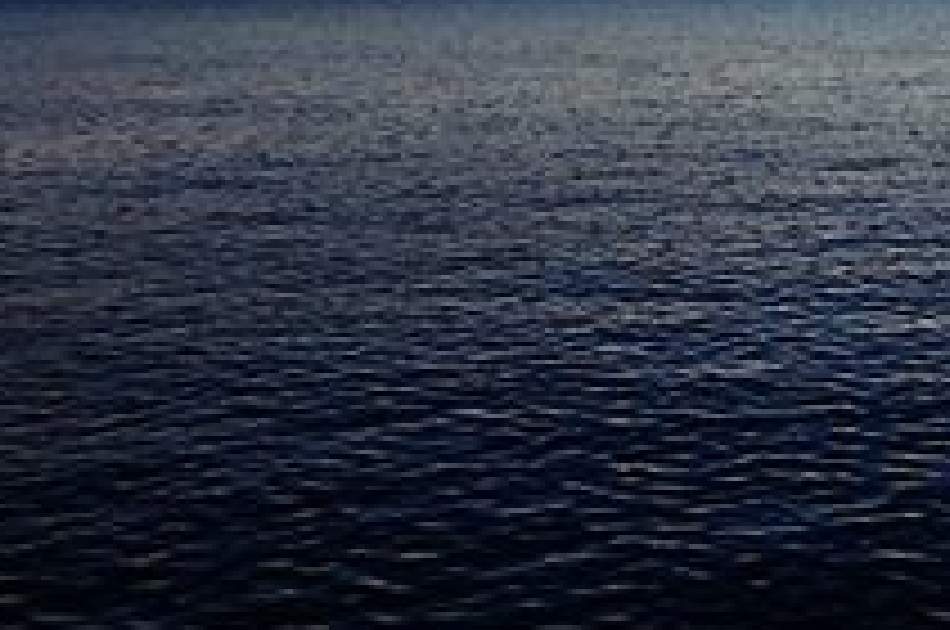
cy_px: -101
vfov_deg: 17.6
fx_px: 1950
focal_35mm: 74
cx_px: 1288
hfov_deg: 23.6
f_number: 1.8
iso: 250
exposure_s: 1/30
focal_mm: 8.8
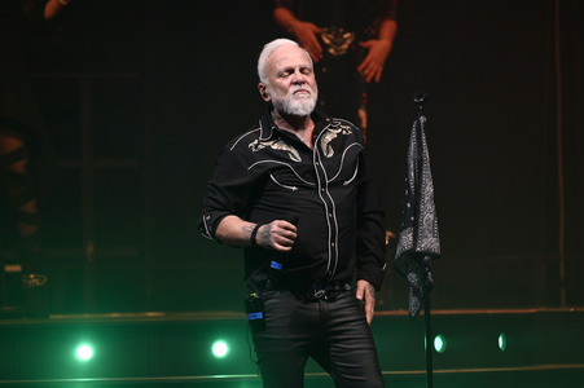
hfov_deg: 4.1
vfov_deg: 2.7
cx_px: 292
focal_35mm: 500
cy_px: 194
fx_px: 8105
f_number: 6.3
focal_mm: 500
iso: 2500
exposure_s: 1/320
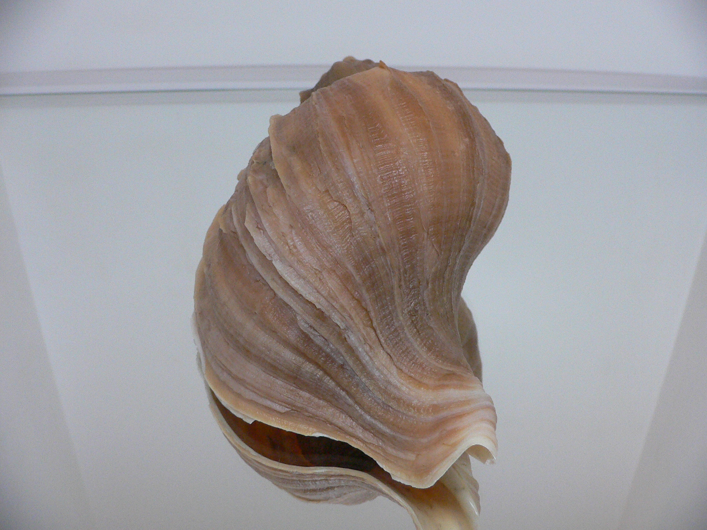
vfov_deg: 40.7
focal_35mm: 35
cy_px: 265
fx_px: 715
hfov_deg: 52.6
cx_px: 354
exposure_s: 1/50
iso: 200
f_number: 2.8
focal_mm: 4.6
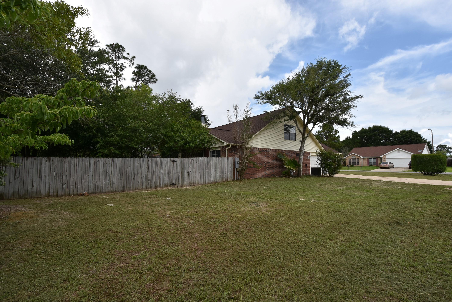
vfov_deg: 77.4
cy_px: 151
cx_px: 226
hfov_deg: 100.4
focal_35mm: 15
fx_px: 188
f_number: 8
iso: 250
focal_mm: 10
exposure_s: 1/500
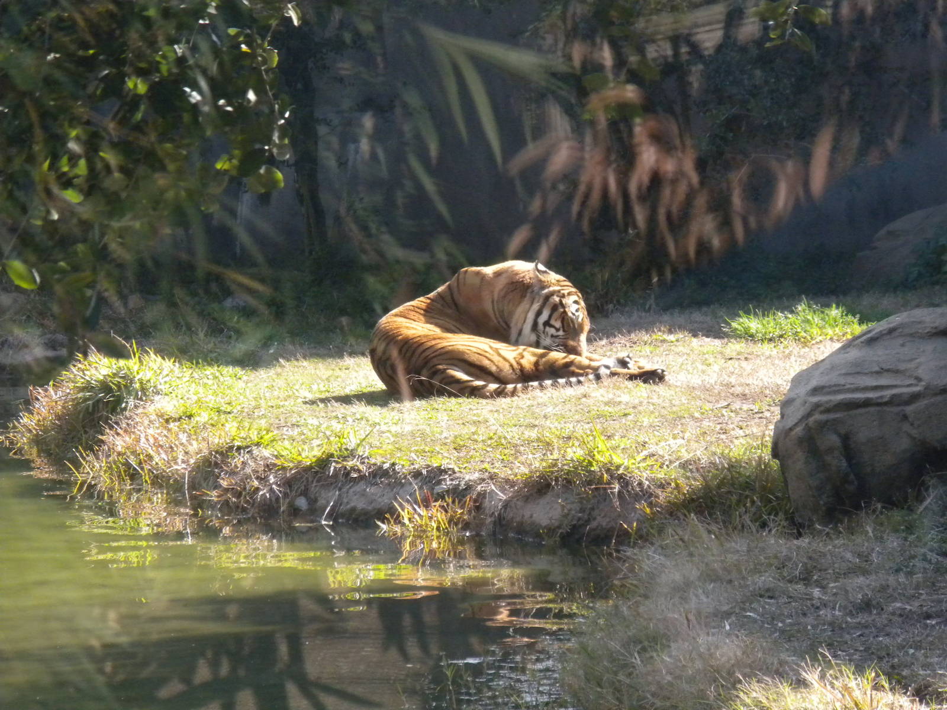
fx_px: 6511
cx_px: 474
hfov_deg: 8.3
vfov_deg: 6.2
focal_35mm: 238
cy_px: 355
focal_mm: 42.1
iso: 400
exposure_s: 1/493
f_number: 5.2
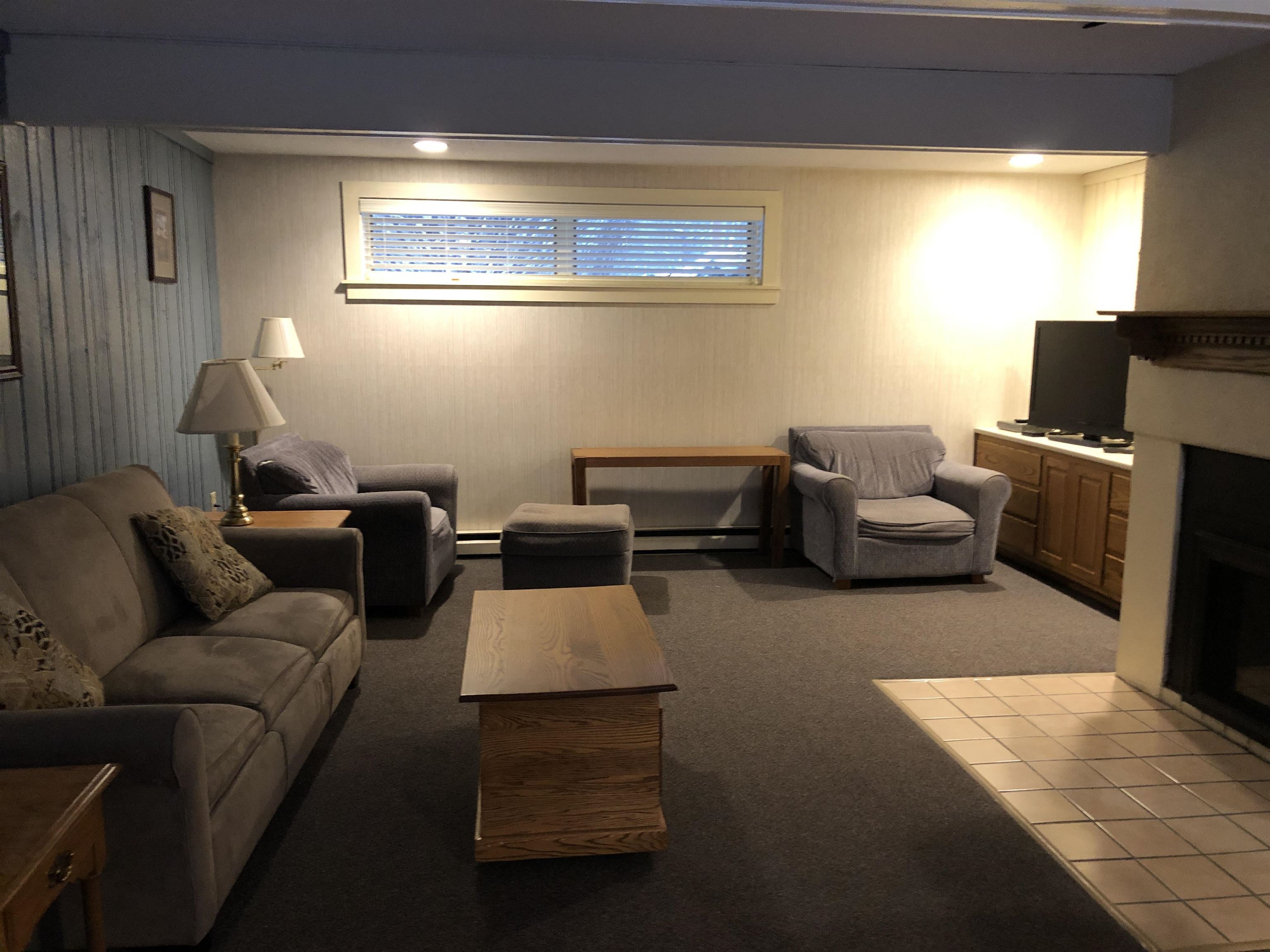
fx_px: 1027
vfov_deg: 49.7
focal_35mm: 28
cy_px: 476
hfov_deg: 63.4
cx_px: 635
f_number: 1.8
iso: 80
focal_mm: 3.99
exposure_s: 1/7
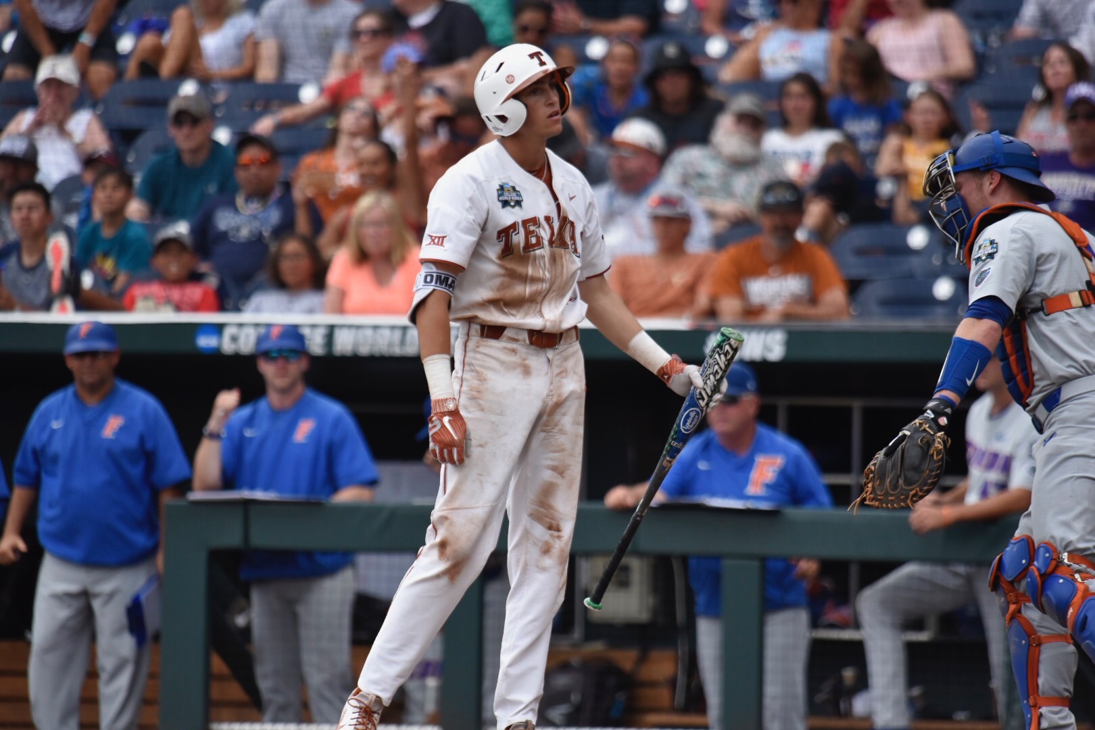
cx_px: 548
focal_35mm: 300
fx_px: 9124
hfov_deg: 6.9
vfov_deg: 4.6
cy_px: 365
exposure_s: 1/1600
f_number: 2.8
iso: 1250
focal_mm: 300
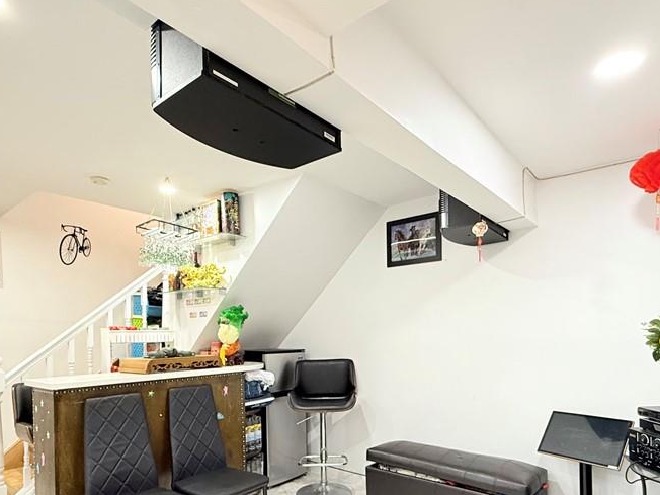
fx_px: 419
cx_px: 343
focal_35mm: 22
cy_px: 334
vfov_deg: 59.5
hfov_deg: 76.4
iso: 320
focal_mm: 2.22
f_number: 2.2
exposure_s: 1/60
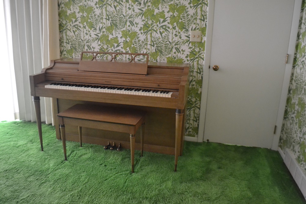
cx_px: 153
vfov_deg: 47.9
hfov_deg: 67.4
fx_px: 230
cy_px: 102
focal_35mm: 27
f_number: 3.5
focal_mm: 18
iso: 3200
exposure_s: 1/40
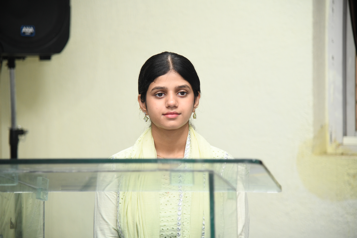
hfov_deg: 19.5
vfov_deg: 13.0
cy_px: 119
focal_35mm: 105
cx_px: 178
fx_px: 1041
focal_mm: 105
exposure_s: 1/125
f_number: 4
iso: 2000
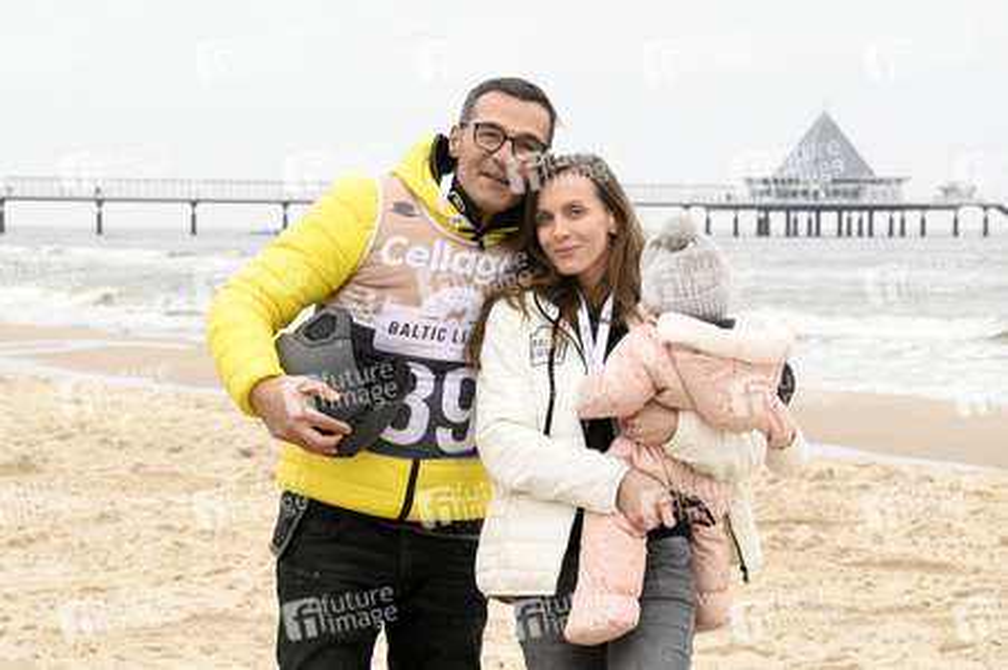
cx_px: 504
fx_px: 3637
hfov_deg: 15.8
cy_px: 335
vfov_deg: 10.5
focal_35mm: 130
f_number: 16
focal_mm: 130
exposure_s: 1/500
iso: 4000
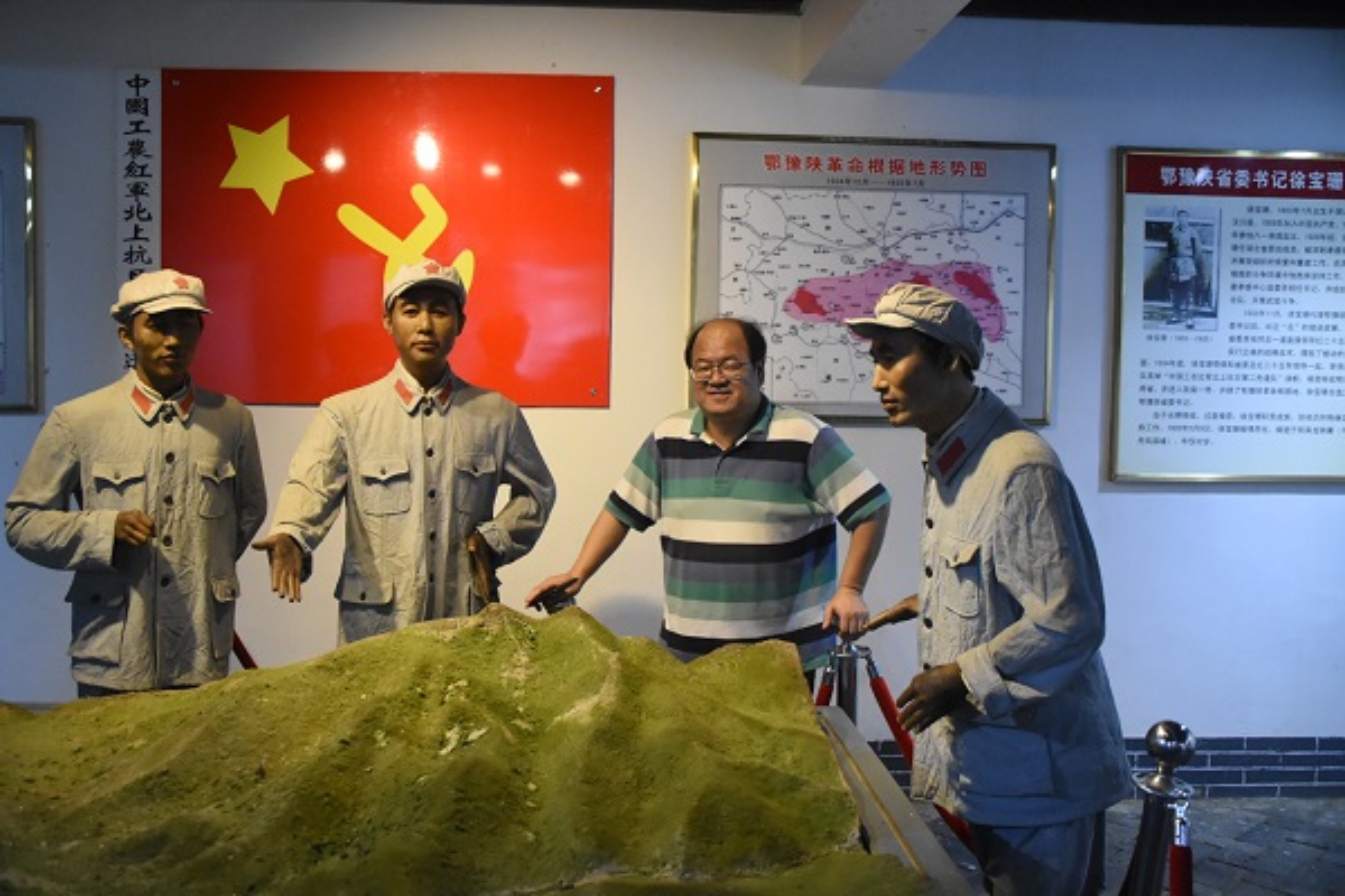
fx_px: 1345
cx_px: 672
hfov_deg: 53.1
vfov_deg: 36.9
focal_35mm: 36
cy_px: 448
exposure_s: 1/400
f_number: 4
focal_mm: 24
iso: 4500
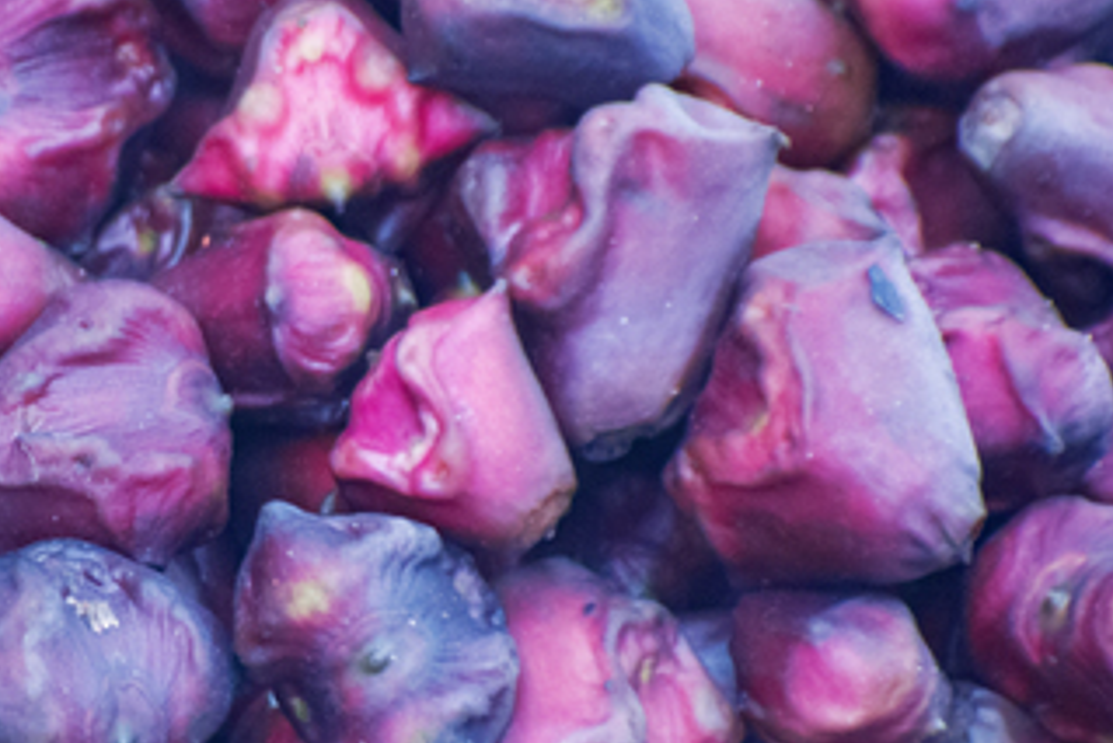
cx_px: 244
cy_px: 476
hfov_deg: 2.3
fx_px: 27929
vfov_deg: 1.5
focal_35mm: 903
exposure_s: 1/125
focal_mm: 300
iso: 2200
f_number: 6.3
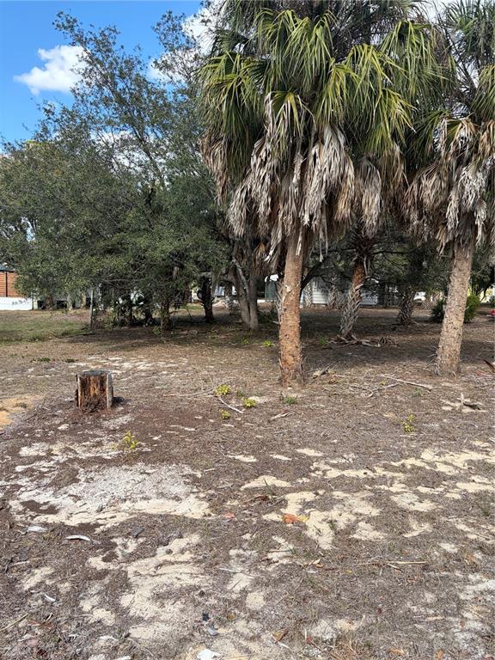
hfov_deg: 53.1
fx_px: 496
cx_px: 248
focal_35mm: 26
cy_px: 330
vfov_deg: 67.3
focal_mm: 5.96
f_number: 1.6
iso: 64
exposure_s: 1/1517
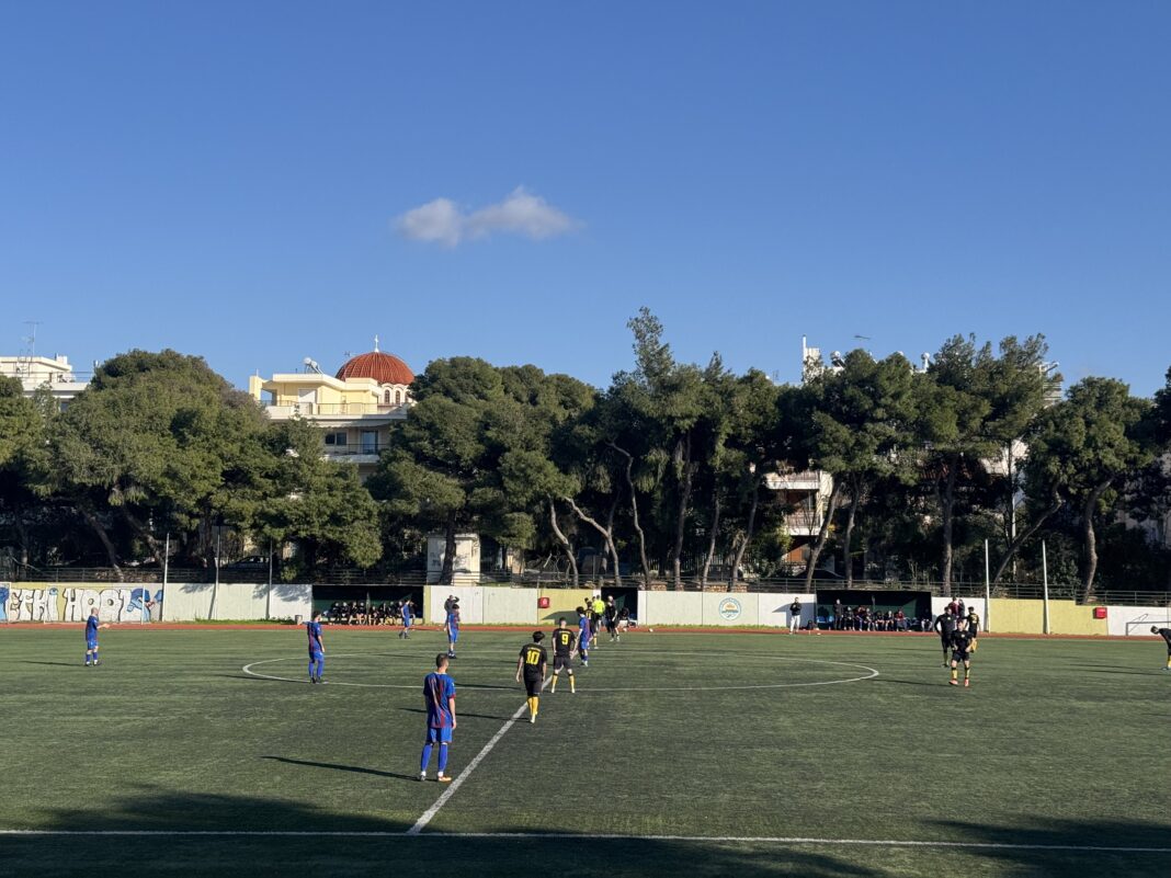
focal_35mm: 48
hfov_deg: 39.7
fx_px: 1624
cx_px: 586
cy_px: 439
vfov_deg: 30.3
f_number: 1.78
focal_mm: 6.76
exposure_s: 1/4310
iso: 64
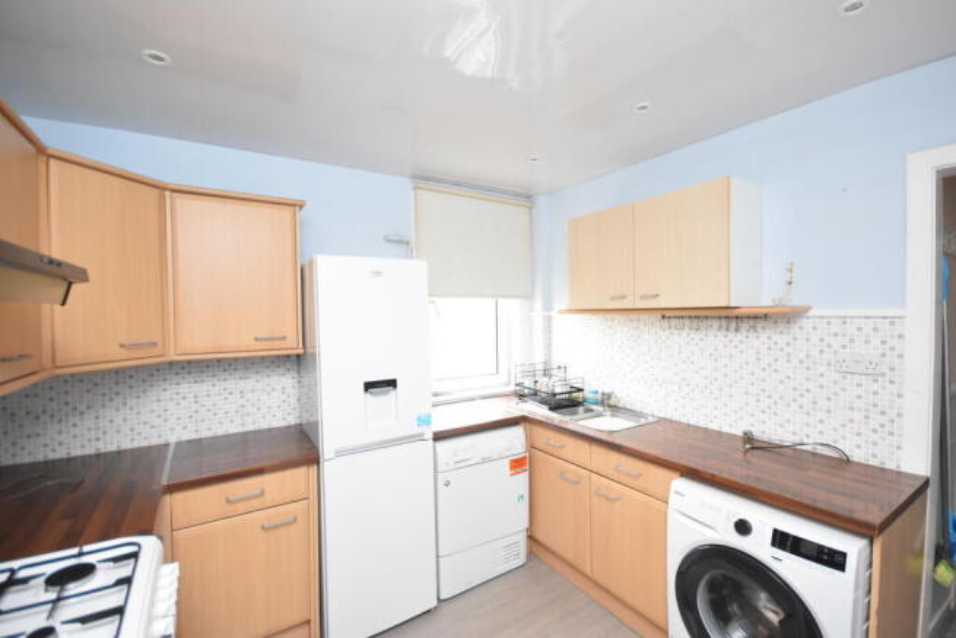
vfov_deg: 77.4
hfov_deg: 100.4
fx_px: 398
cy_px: 319
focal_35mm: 15
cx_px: 478
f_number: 4
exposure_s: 1/60
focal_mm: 10
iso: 2500
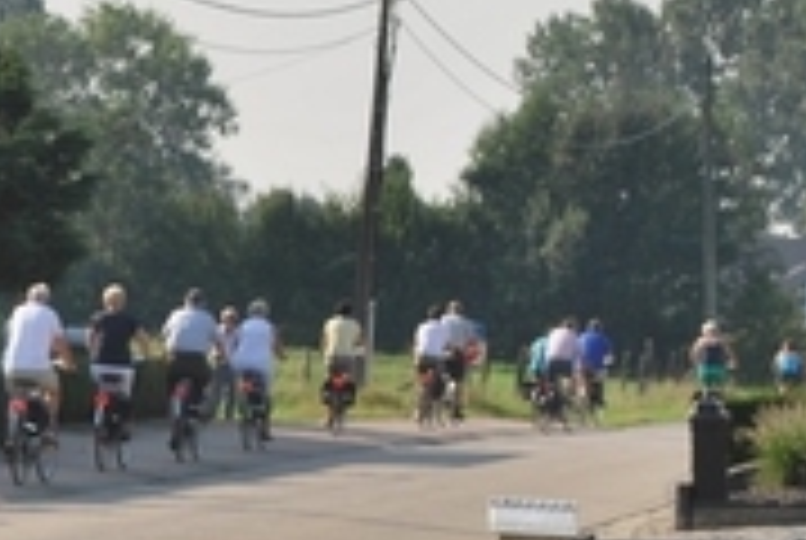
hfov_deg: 7.4
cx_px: -189
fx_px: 6205
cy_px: 115
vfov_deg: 5.0
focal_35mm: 277
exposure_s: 1/200
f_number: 9
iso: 100
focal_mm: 55
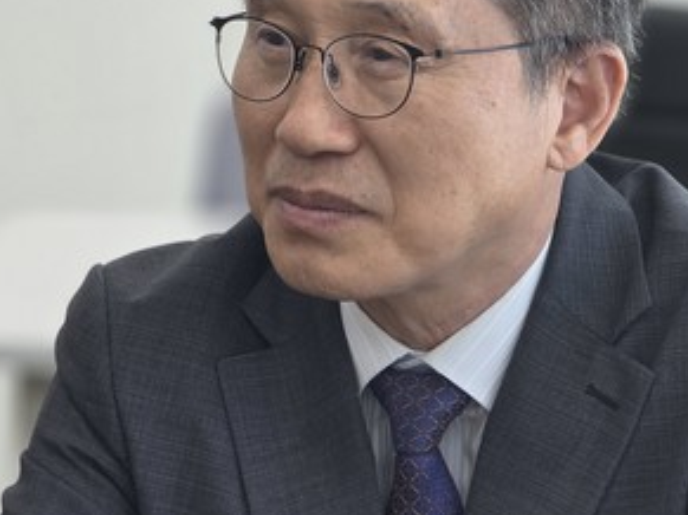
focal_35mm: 237
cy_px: 213
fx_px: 4708
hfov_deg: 8.4
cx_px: 369
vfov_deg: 6.3
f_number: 3.4
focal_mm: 18.6
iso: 64
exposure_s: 1/60
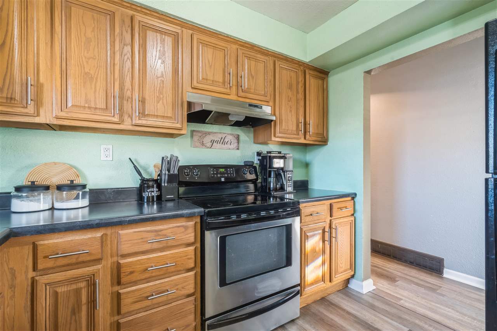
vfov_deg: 73.7
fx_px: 221
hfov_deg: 96.7
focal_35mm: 16
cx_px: 248
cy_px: 166
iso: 400
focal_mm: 16
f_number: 10
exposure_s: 1/1.67
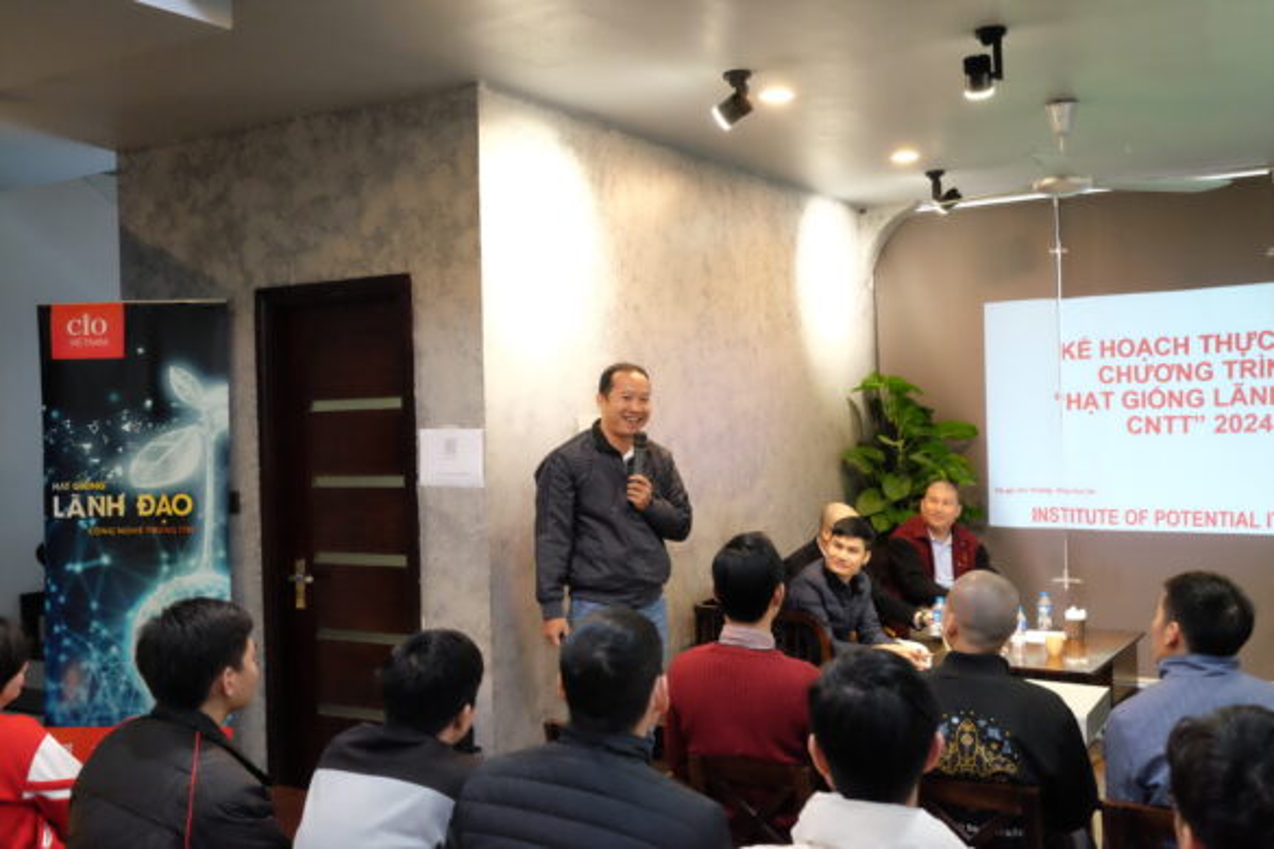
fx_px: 1239
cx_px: 637
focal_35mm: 35
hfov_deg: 54.4
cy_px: 424
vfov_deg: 37.9
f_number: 4
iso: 6400
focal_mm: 23
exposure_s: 1/125
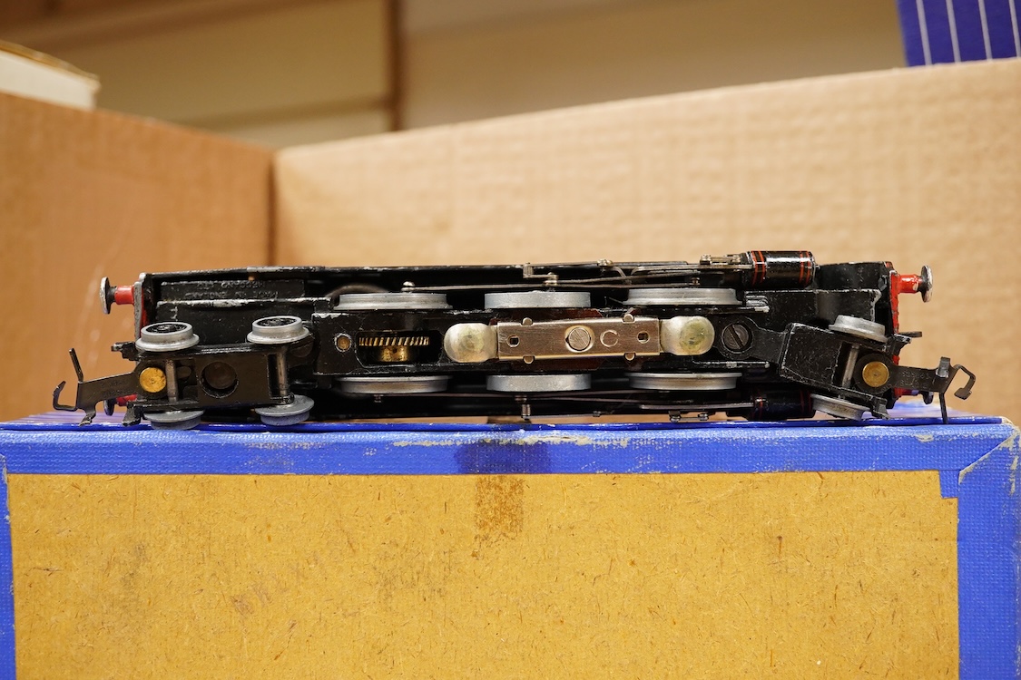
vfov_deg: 29.9
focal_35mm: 45
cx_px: 510
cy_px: 340
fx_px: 1276
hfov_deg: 43.6
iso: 2500
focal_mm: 30
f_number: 8
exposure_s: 1/80
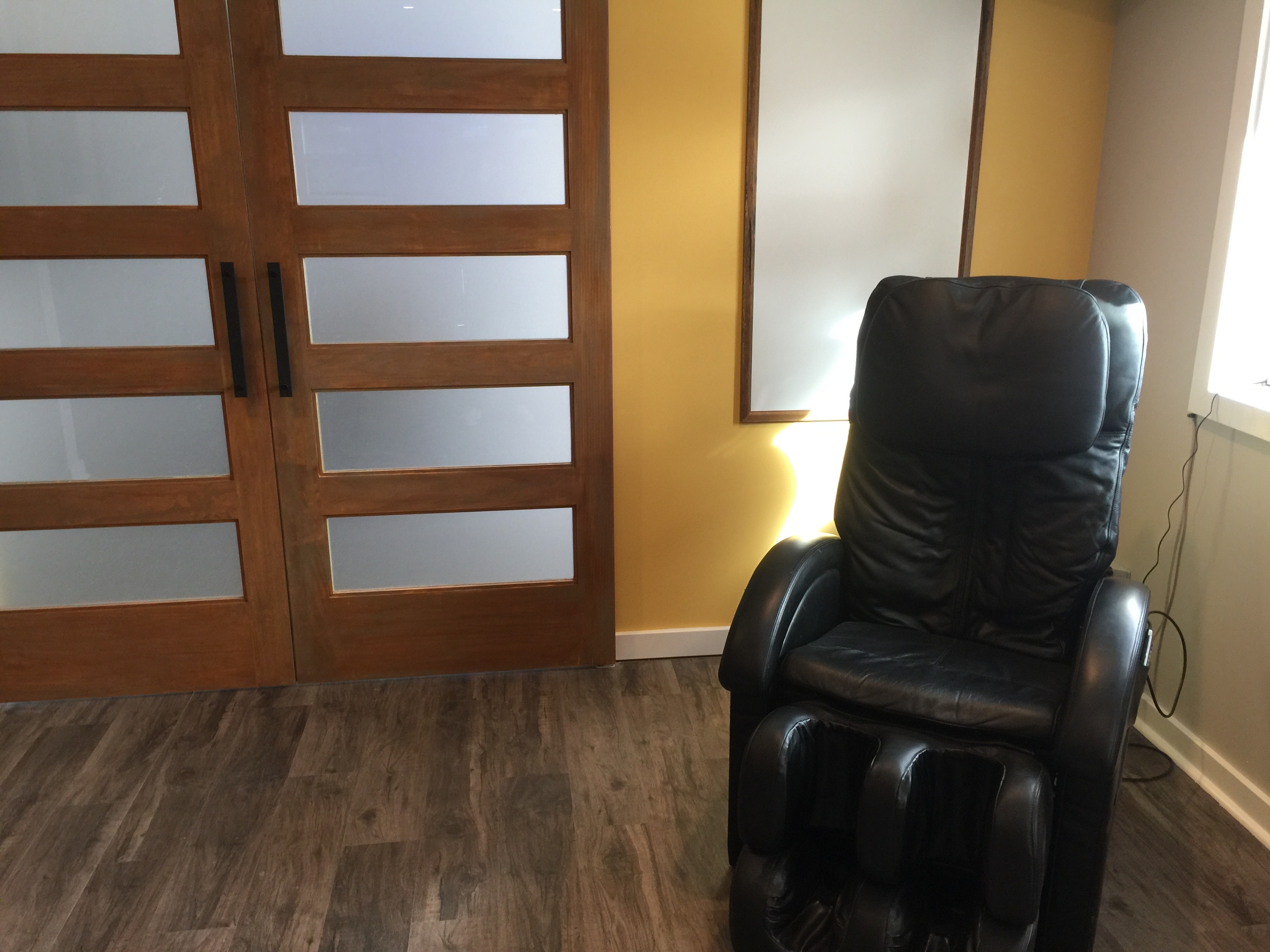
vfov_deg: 48.2
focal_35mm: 29
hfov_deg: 61.7
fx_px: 1064
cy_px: 476
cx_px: 635
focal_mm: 4.15
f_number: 2.2
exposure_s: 1/30
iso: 50
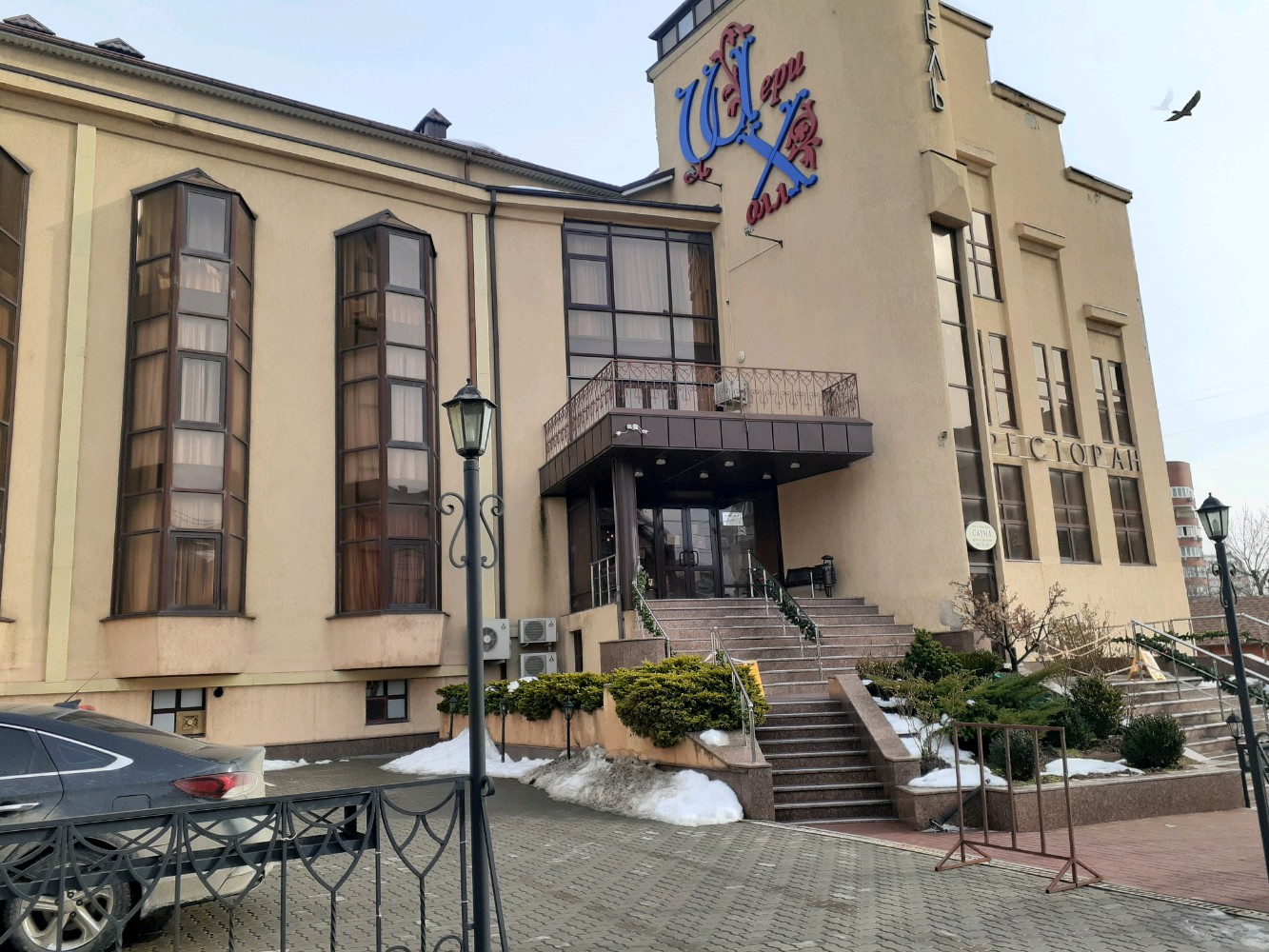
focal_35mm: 27
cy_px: 476
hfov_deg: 65.3
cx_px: 634
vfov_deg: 51.4
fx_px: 990
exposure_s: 1/909
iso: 40
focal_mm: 3.6
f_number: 1.9
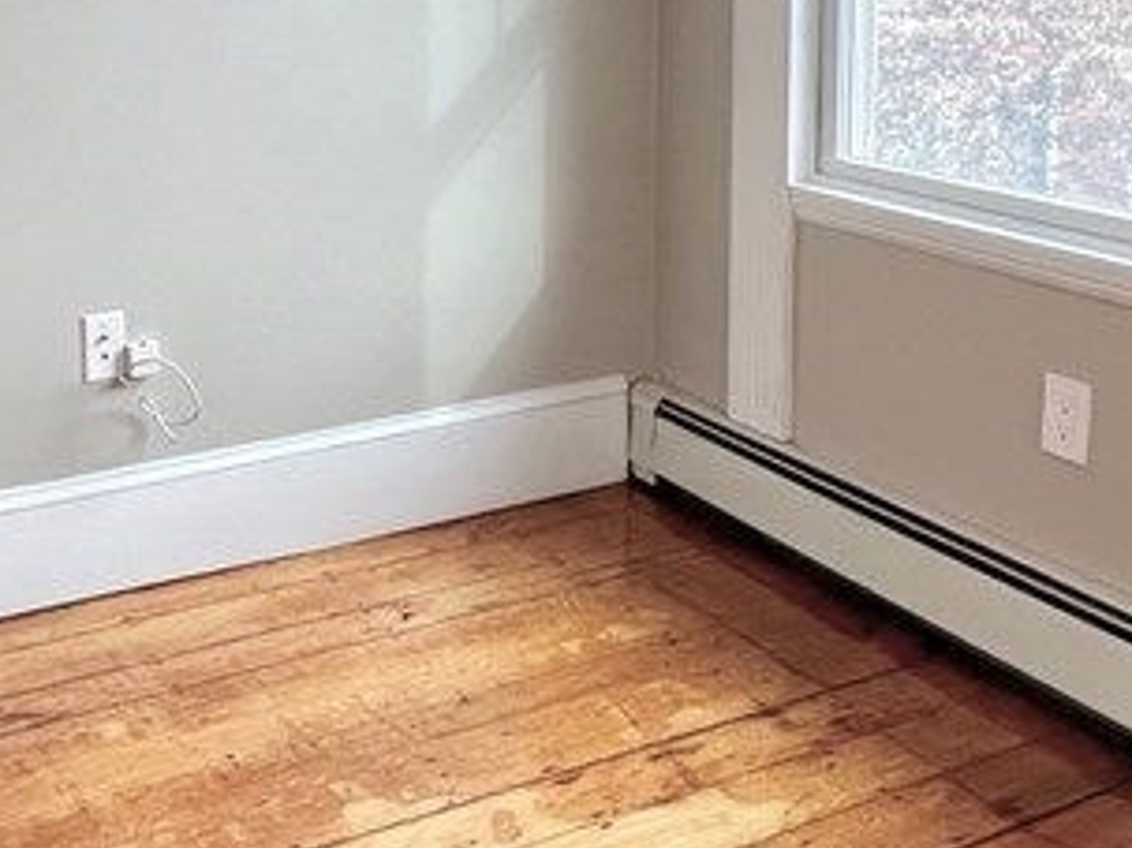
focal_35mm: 44
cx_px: 381
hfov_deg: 42.4
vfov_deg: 31.1
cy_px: 64
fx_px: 1438
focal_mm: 1.57
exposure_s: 1/120
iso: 125
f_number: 1.8
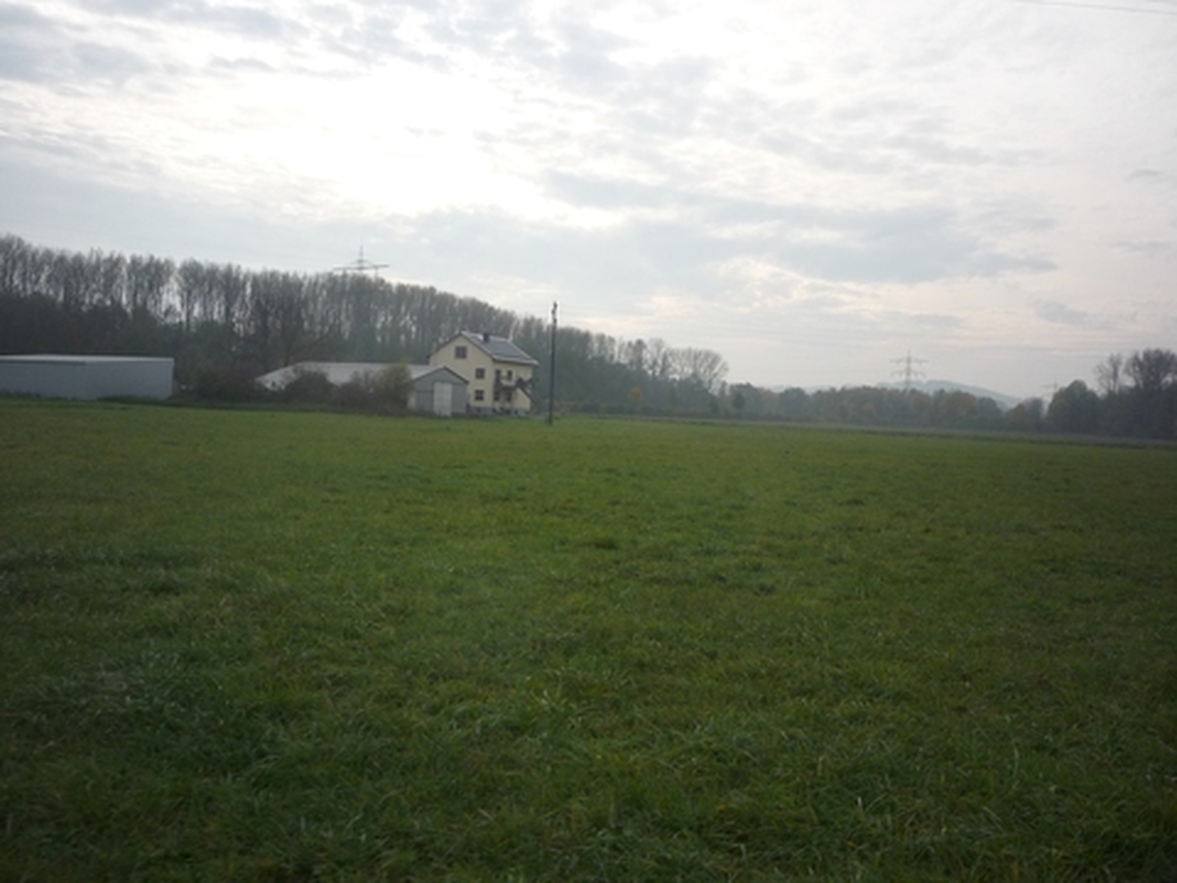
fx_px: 1088
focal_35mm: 32
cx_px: 588
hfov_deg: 56.8
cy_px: 442
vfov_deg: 44.2
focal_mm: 5.2
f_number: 4.5
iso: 100
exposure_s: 1/400
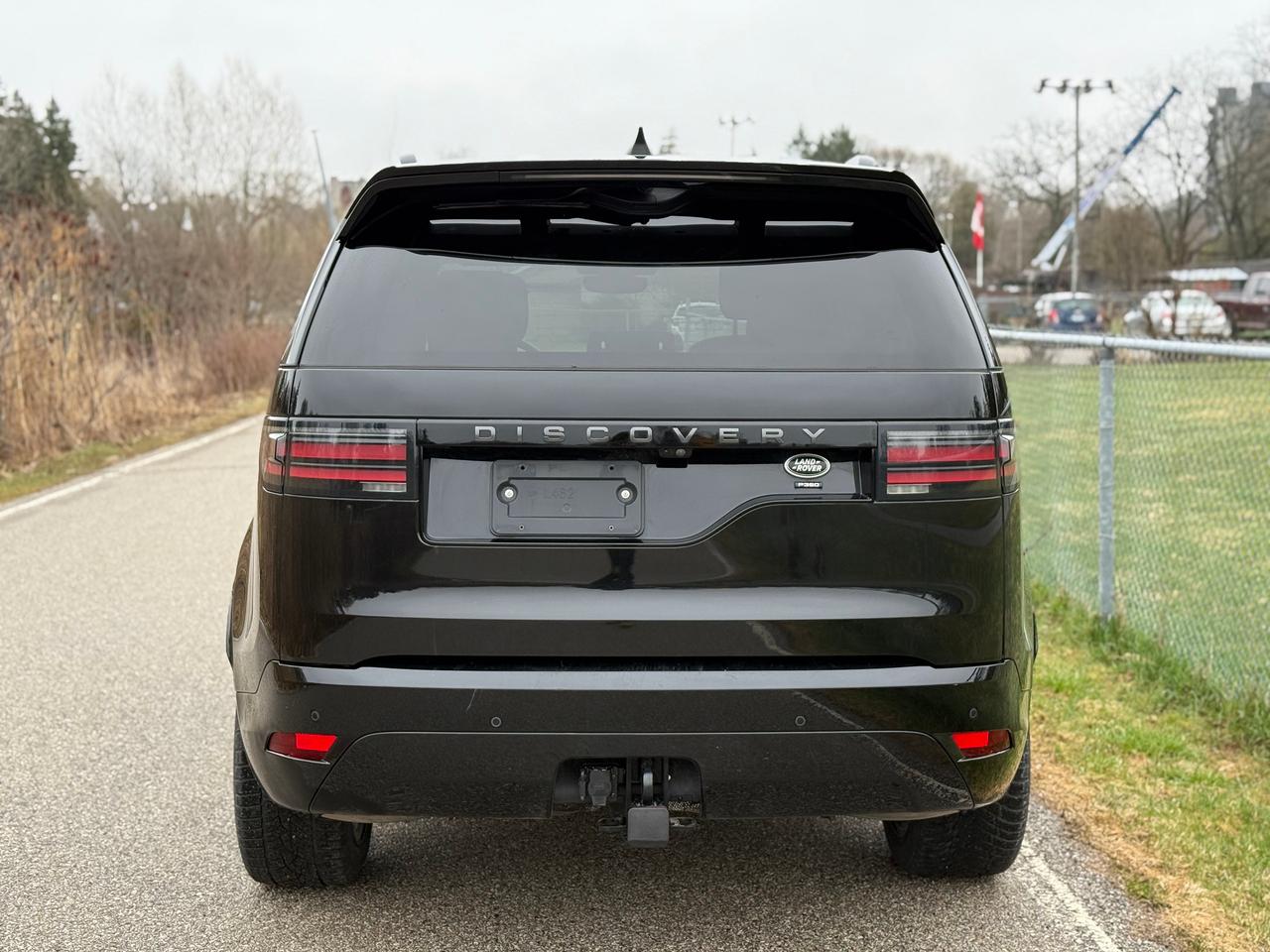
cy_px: 476
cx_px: 635
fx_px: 1761
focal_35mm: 48
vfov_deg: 30.3
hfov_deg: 39.7
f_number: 1.78
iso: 100
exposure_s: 1/693
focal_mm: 6.76
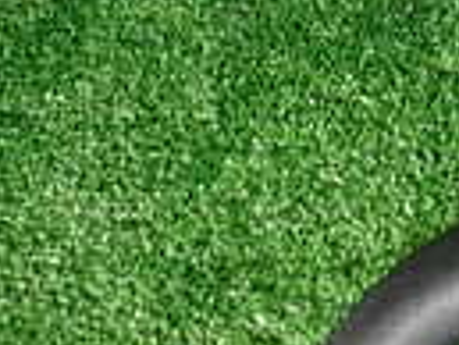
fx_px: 1540
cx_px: 1032
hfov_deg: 13.4
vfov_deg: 11.4
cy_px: -377
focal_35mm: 116
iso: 200
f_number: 2
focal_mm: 4.5
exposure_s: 1/80
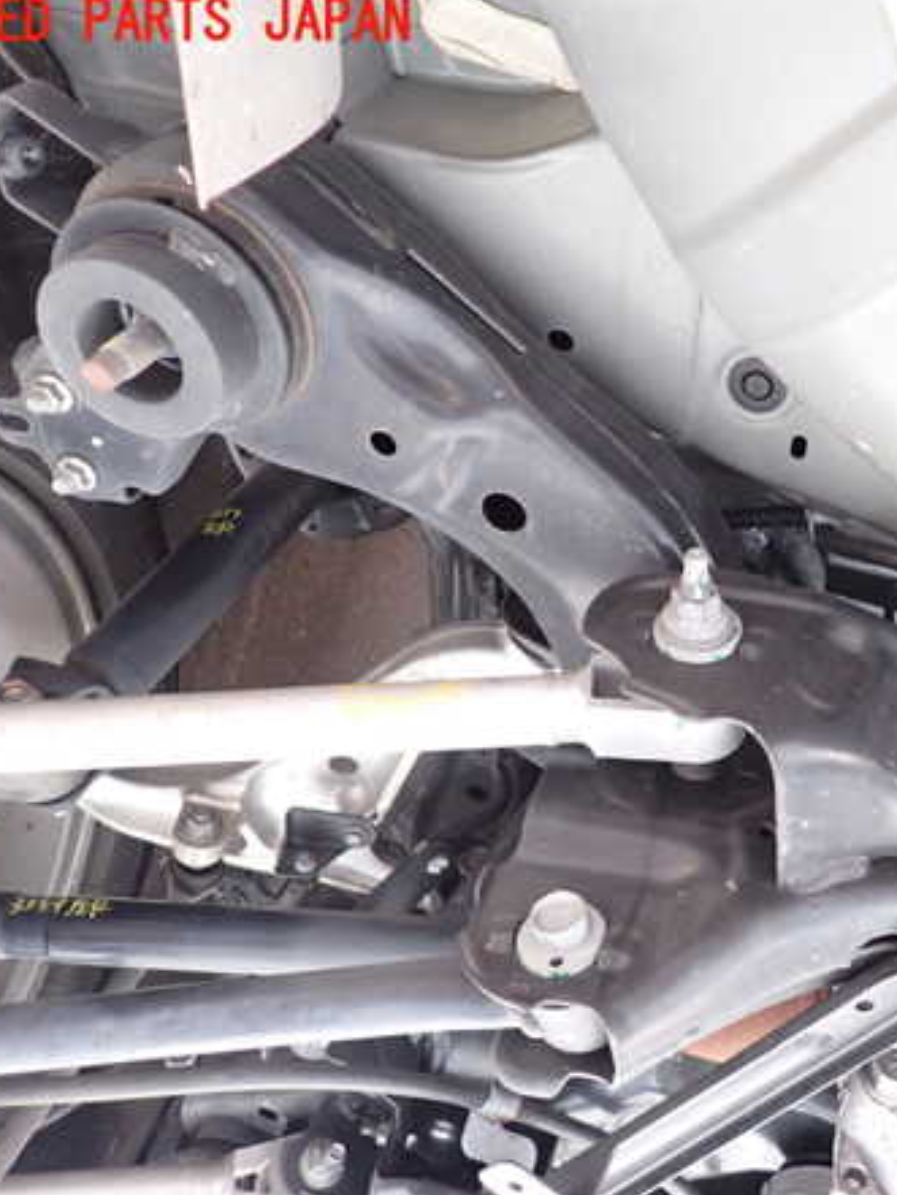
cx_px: 732
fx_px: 1174
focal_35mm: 34
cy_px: 599
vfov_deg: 53.9
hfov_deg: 39.9
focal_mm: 4.5
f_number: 2
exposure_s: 1/30
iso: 400
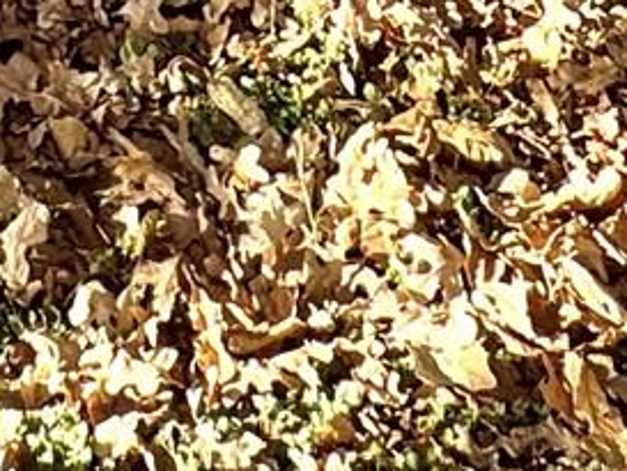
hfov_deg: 18.0
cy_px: -1261
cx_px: -69
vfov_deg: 8.8
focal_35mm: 105
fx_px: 1903
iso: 40
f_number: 2.2
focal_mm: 2.22
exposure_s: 1/264
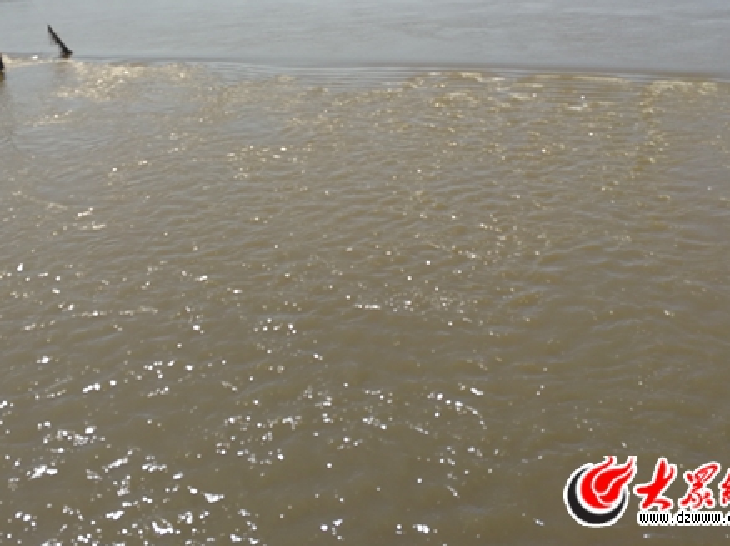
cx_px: 313
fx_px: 780
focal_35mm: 37
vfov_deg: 38.4
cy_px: 201
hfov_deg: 50.0
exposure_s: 1/1553
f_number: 2.2
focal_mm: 3.95
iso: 50
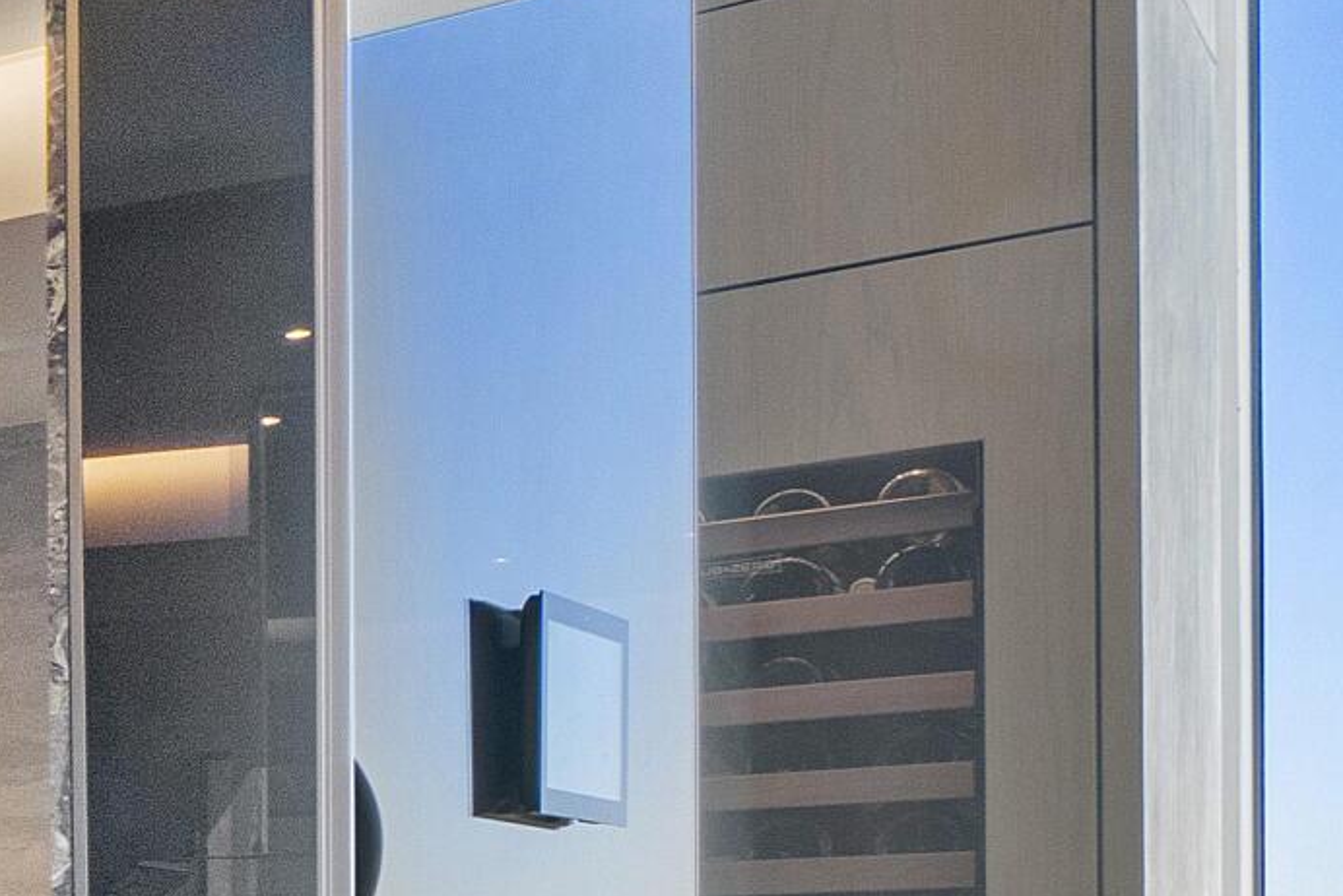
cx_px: -1133
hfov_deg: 20.5
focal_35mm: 65
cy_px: 1020
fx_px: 2426
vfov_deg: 19.9
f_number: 11
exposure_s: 1/13
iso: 160
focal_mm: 10
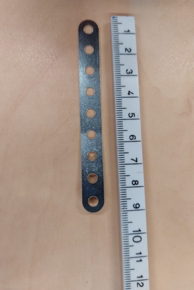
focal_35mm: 27
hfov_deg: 48.0
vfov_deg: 67.4
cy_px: 147
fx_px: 218
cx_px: 99
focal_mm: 5.23
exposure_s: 1/50
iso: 125
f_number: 1.8
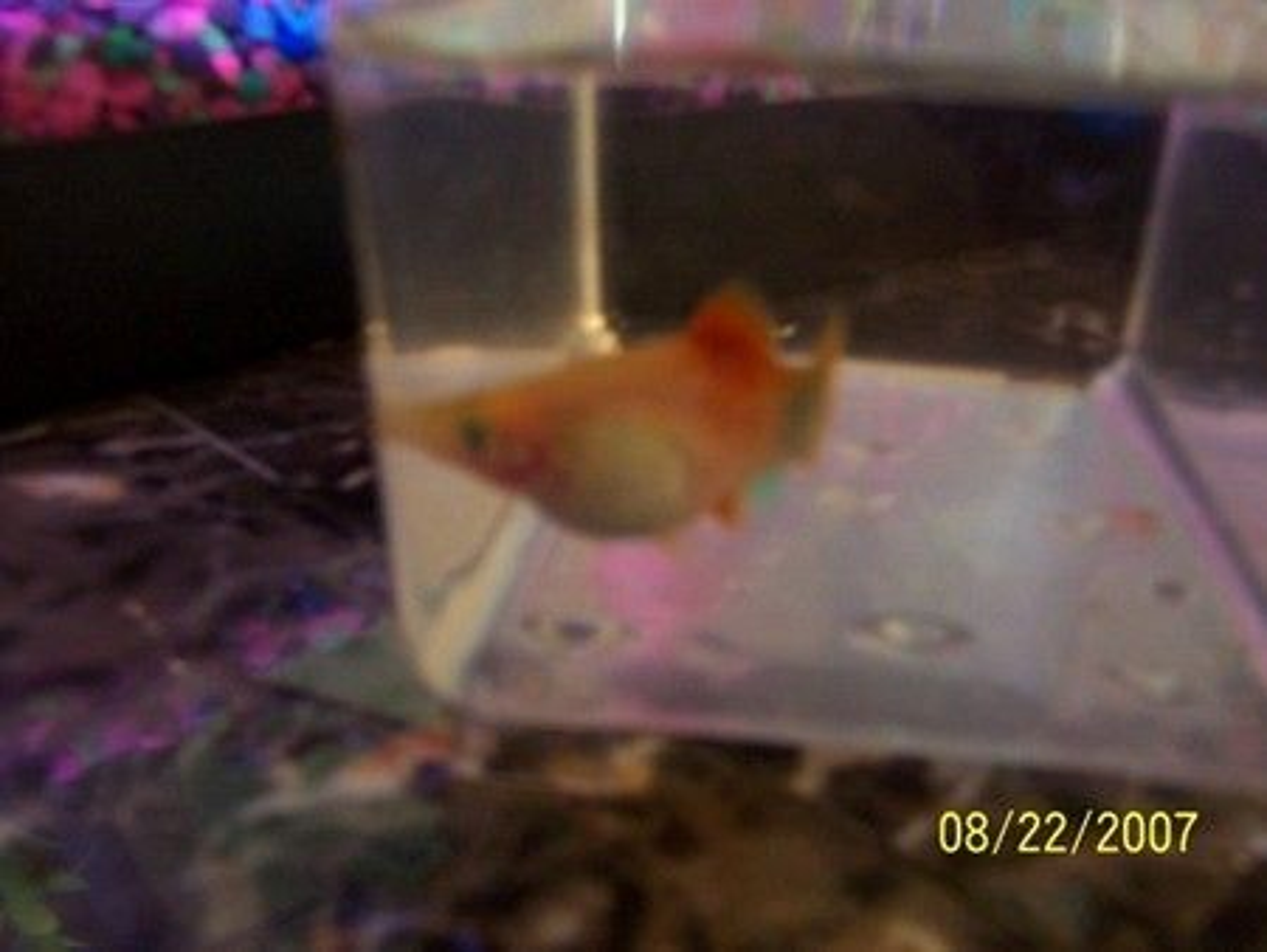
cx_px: 634
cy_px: 476
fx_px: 1318
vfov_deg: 39.7
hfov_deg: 51.3
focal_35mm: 36
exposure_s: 1/8
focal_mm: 5.6
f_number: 2.8
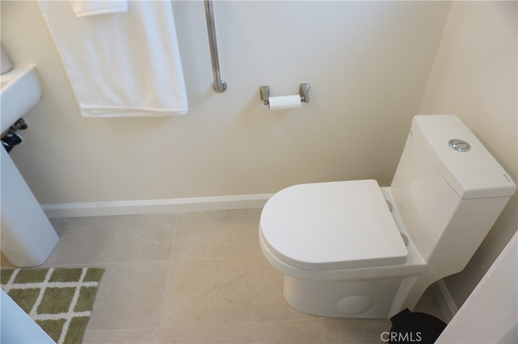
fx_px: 345
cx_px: 259
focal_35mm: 24
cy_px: 172
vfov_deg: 53.0
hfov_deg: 73.8
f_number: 3.5
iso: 250
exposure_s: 1/60
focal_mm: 16
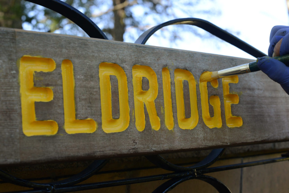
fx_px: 401
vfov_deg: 27.0
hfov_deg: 39.6
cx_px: 144
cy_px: 96
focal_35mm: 50
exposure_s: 1/250
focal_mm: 50
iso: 800
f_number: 8
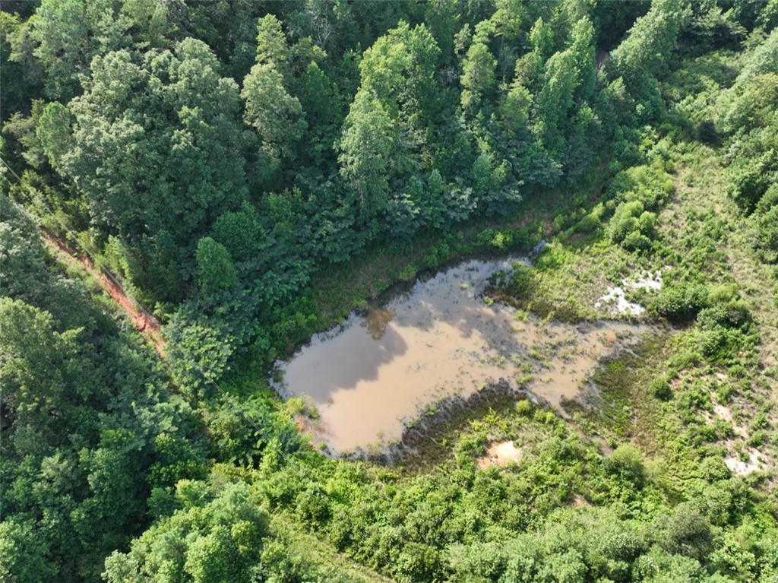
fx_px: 539
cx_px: 389
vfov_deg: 56.8
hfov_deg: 71.6
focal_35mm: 24
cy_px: 292
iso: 100
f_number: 2.8
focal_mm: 12.29
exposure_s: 1/50
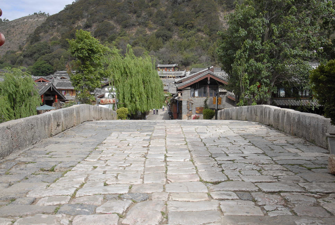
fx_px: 391
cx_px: 168
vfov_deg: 32.0
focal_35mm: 42
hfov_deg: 46.3
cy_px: 112
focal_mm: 28
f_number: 10
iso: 400
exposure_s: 1/350
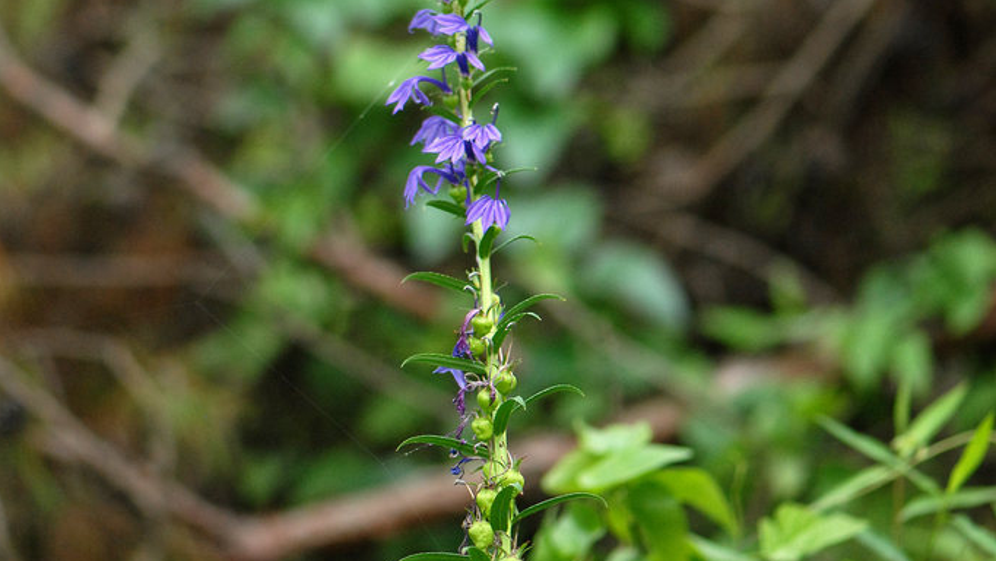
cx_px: 497
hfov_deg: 8.7
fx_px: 6546
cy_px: 66
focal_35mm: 248
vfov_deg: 4.9
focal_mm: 105
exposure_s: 1/1000
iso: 400
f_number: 3.2
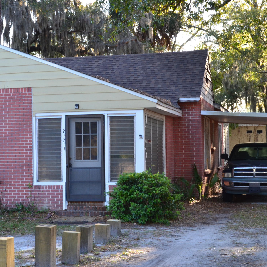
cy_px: 148
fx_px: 681
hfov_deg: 22.1
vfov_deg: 22.2
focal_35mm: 78
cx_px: 94
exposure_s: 1/60
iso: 400
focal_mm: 30
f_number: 8
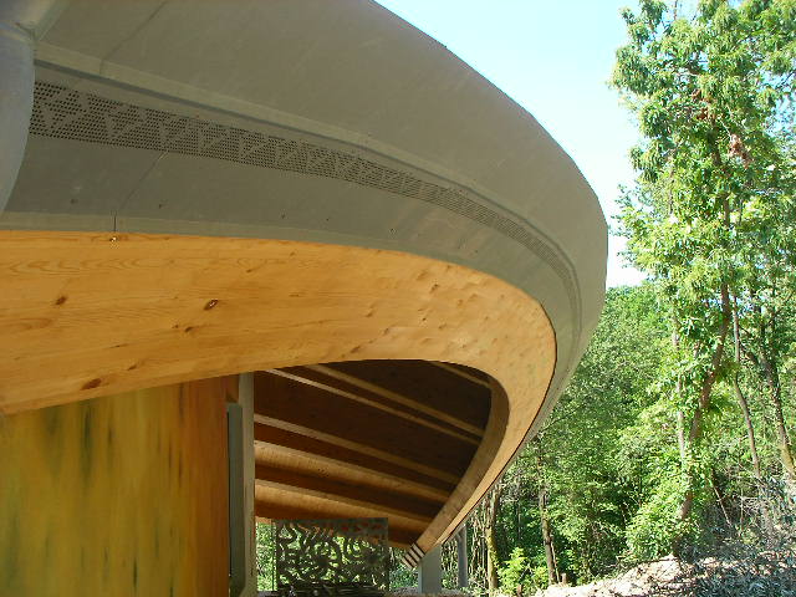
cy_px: 298
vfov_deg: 36.8
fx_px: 897
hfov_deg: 47.9
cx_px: 398
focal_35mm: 39
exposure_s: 1/78.2
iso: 50
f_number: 4.5
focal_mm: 6.5
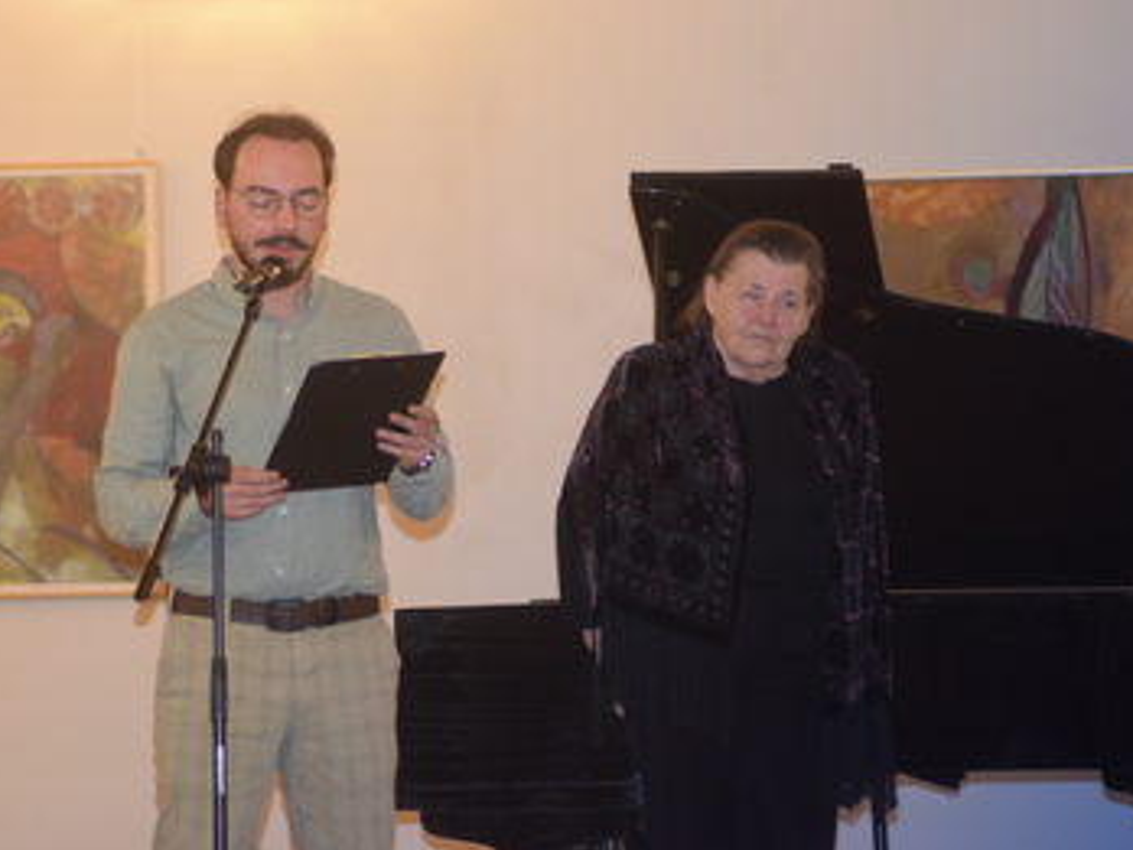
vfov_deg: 7.8
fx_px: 6219
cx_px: 513
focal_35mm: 190
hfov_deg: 10.4
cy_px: 425
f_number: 4.2
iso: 1250
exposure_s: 1/60
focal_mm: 116
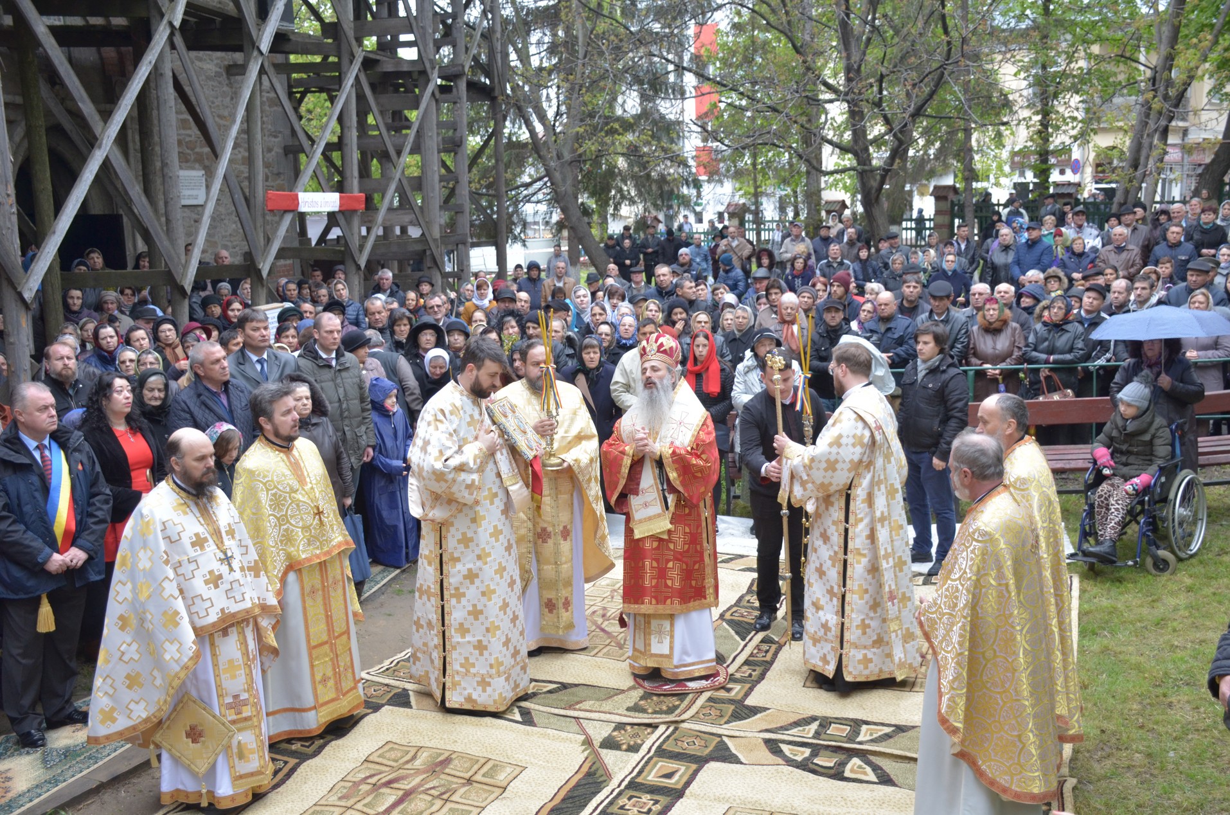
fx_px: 1228
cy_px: 408
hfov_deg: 53.2
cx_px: 615
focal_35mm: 36
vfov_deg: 36.7
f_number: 3.8
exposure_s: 1/250
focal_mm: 24
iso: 640
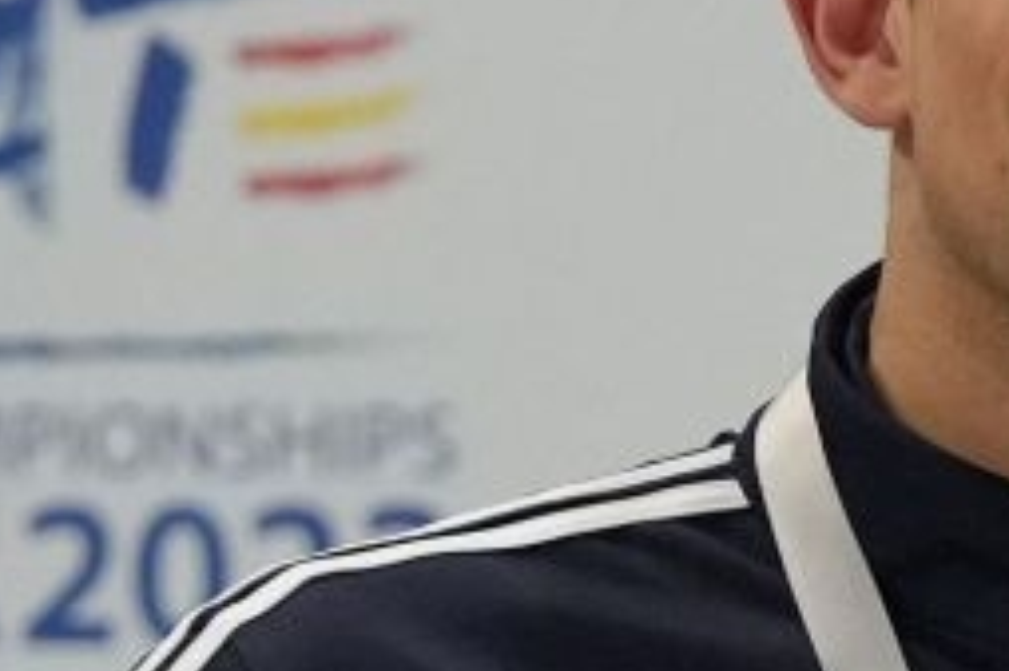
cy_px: 794
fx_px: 42517
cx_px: 3178
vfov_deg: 0.9
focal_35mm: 1518
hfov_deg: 1.4
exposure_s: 1/500
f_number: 2.8
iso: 2500
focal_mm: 143
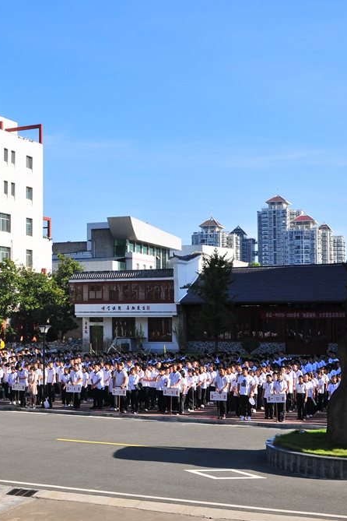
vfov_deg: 36.2
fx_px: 795
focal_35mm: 55
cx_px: 64
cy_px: 264
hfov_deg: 24.2
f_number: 7.1
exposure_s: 1/500
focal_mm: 24
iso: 200
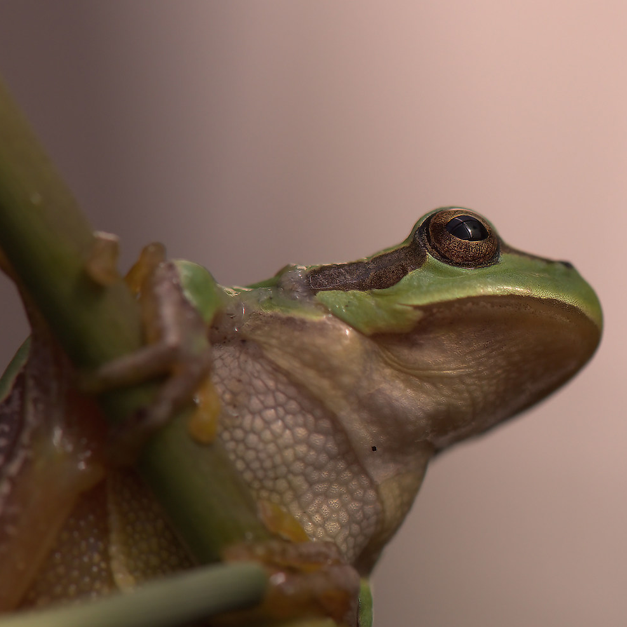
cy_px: 381
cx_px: 557
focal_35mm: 217
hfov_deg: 8.0
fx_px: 4447
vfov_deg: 8.1
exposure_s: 1/800
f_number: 8
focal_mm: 105
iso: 800
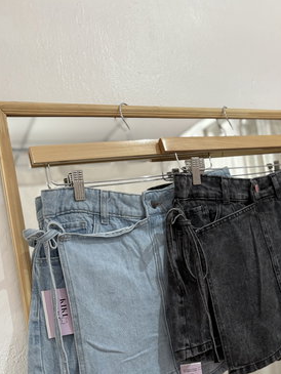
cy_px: 247
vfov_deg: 48.2
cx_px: 185
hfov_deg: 37.4
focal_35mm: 38
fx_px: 411
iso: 160
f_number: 1.6
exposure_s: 1/50
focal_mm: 5.96
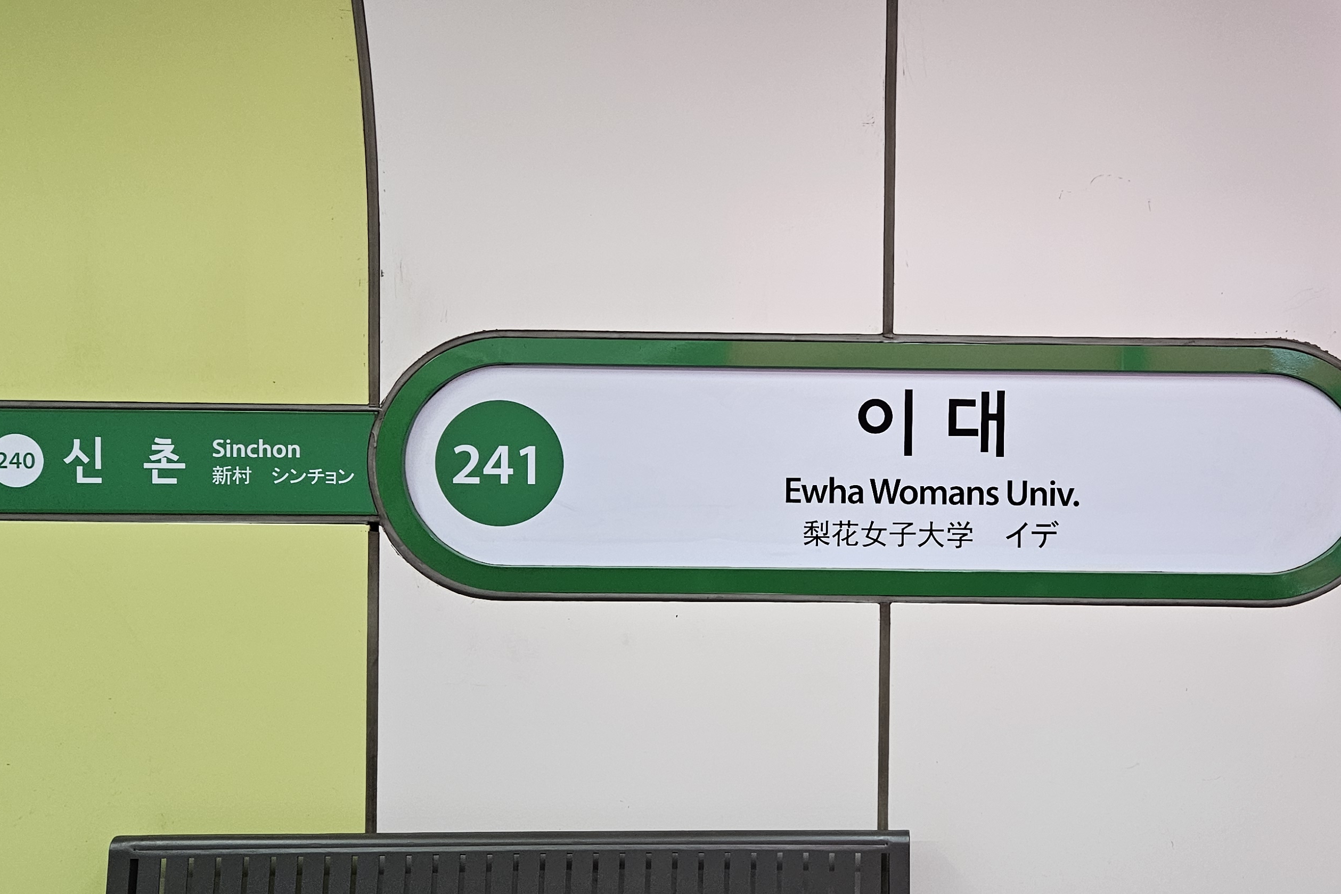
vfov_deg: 35.1
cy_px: 458
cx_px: 897
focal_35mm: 38
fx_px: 1415
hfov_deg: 49.8
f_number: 1.8
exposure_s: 1/120
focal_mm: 5.4
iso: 200
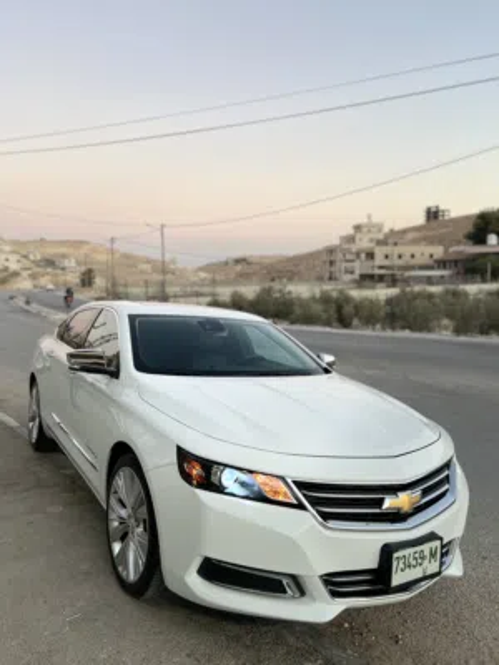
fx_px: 500
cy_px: 332
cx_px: 250
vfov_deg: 67.3
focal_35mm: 26
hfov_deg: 53.1
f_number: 1.5
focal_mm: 5.7
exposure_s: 1/100
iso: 64
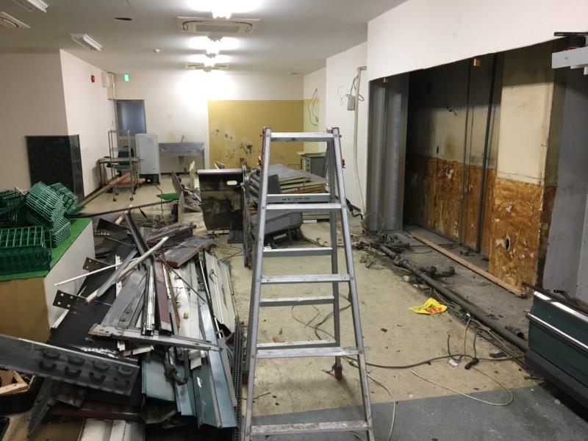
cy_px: 220
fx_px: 493
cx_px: 294
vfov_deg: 48.2
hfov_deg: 61.7
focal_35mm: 29
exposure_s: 1/30
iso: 64
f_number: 2.2
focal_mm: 4.15
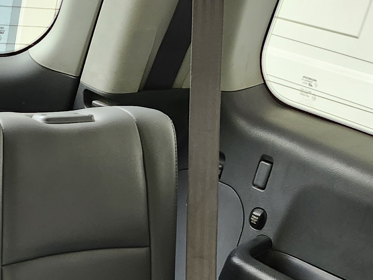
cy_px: 481
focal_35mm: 80
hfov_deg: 22.6
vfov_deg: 16.0
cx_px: -66
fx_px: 862
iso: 400
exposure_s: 1/120
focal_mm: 5.54
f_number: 1.8
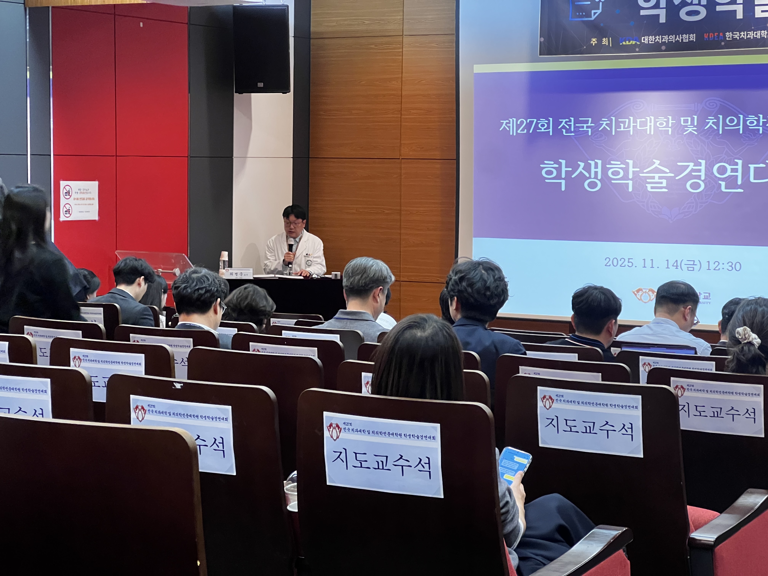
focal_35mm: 77
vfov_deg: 19.1
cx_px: 384
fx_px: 1708
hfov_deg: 25.3
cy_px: 288
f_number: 2.8
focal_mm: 9
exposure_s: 1/60
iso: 640
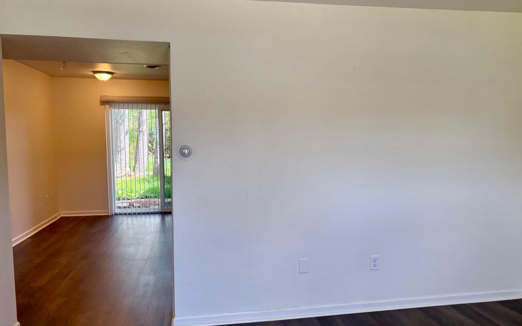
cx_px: 275
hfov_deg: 62.9
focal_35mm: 30
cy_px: 176
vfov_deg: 41.8
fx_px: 427
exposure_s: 1/120
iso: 80
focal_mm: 5.96
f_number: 1.6
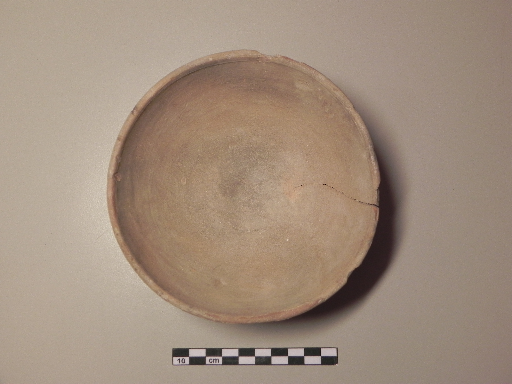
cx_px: 256
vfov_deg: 38.7
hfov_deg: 50.1
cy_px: 192
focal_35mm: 37
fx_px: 547
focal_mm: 6.6
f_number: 3.2
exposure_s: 1/41.8
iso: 160
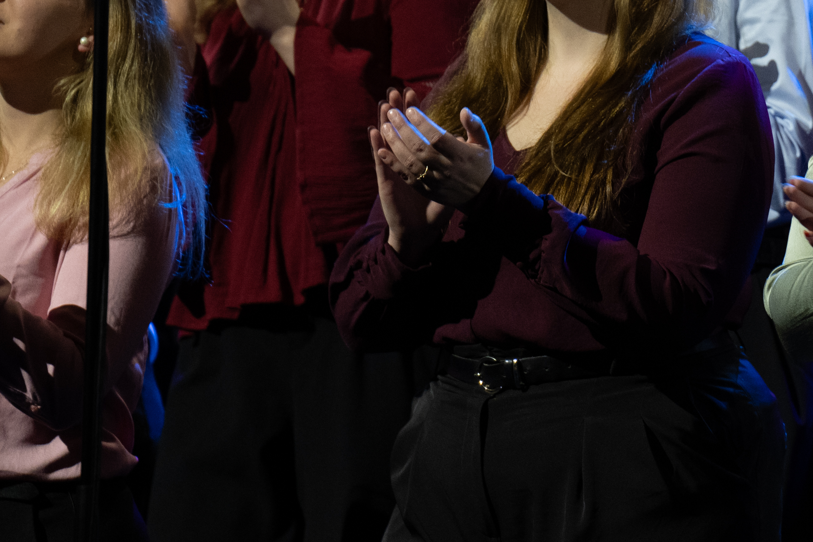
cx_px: 986
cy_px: 3
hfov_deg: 3.3
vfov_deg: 2.2
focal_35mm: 629
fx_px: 14204
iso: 1000
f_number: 3.5
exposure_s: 1/200
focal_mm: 200
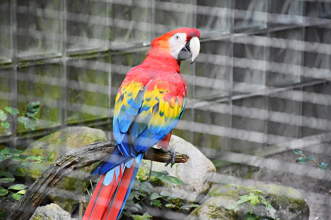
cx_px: 166
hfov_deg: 9.8
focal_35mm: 210
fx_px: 1931
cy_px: 110
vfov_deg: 6.5
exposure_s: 1/500
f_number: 5.6
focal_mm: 140
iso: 5600
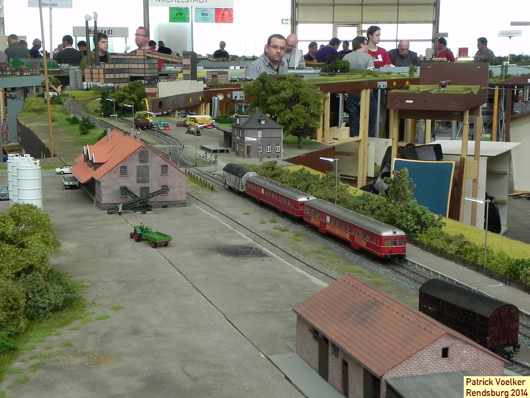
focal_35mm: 58
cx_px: 265
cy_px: 199
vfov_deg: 25.2
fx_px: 888
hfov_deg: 33.2
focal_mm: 10.3
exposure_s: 1/6.8
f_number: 7.1
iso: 160
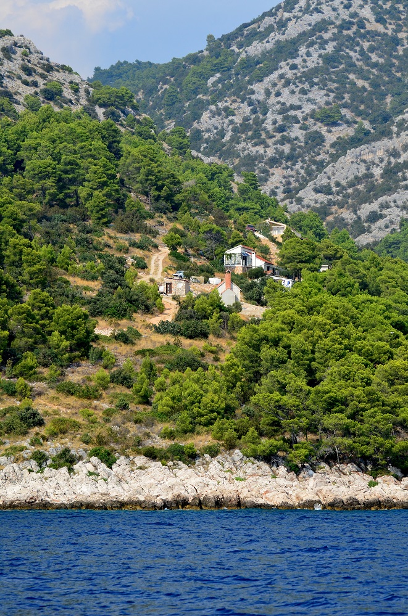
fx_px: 2358
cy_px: 308
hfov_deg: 9.9
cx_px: 204
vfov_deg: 14.9
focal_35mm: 138
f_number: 5.6
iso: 400
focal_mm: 92
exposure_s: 1/2000
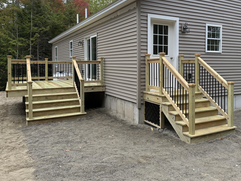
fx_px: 223
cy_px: 68
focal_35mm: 32
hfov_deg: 56.2
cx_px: 149
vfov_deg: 43.8
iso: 200
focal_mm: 6.76
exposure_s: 1/121
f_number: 1.78
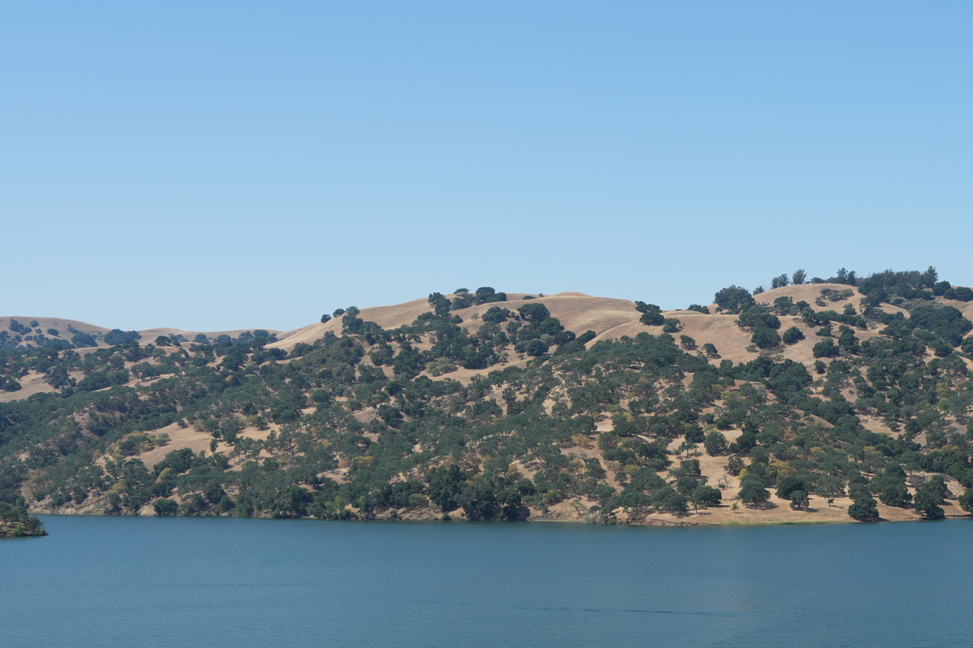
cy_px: 589
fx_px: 1756
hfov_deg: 30.7
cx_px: 644
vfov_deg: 20.5
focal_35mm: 65
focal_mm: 35
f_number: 8
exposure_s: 1/250
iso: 100
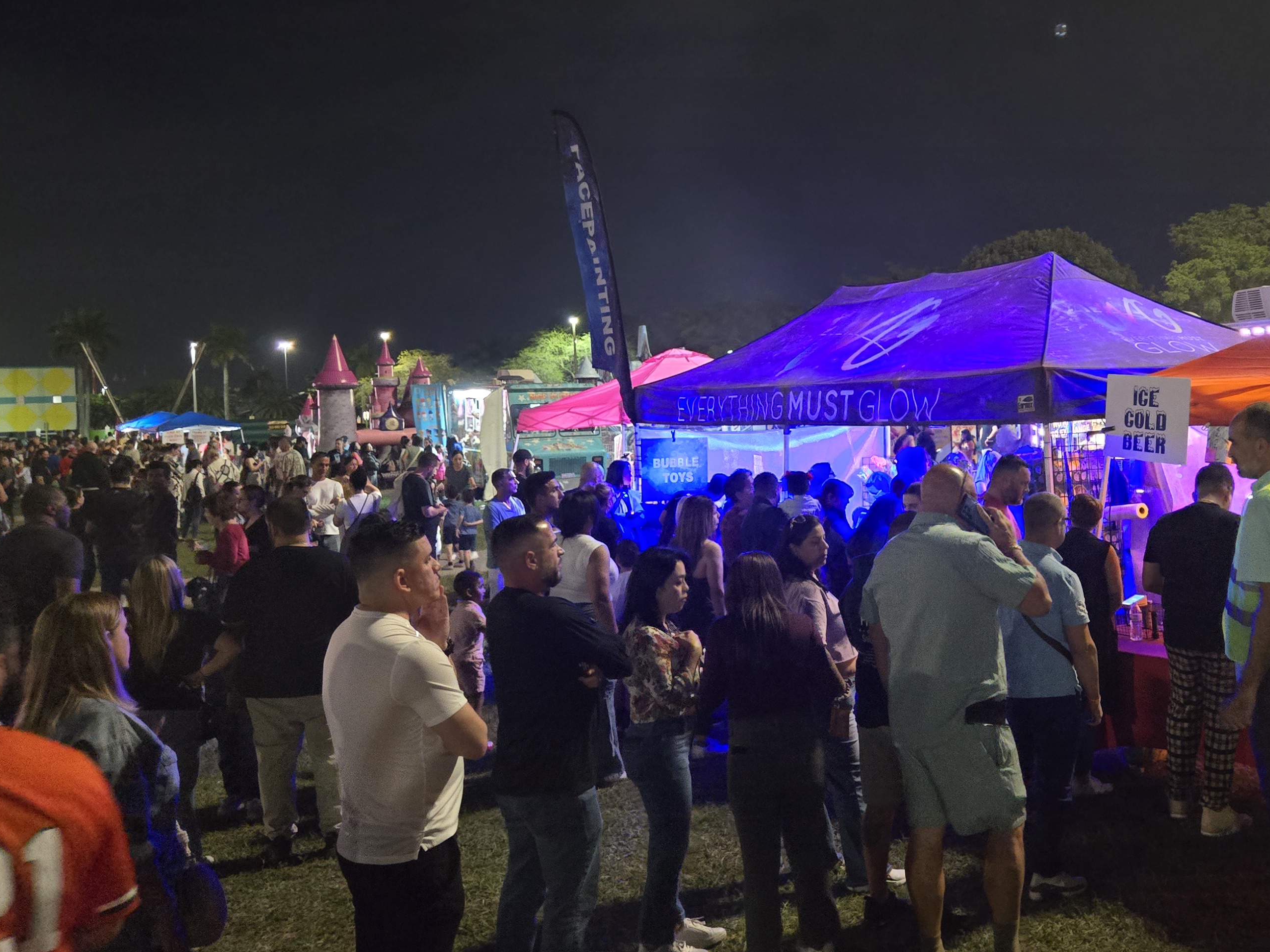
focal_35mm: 36
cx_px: 869
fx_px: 1321
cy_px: 403
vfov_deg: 39.6
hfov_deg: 50.2
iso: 2000
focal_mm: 5.4
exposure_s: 1/60
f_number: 1.8
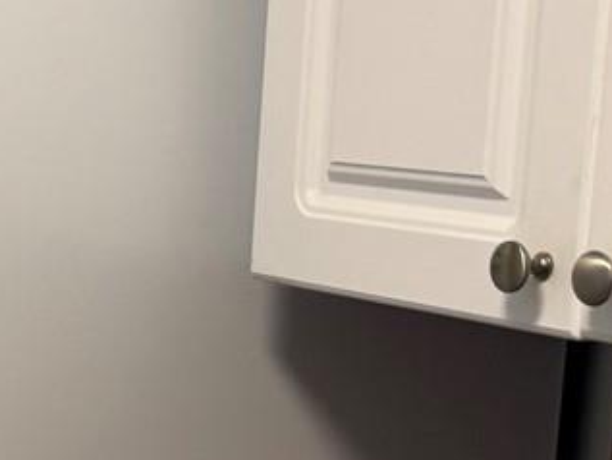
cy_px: 383
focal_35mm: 121
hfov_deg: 13.4
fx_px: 2140
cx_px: -689
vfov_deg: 12.2
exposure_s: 1/60
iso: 125
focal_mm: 6.76
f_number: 1.78
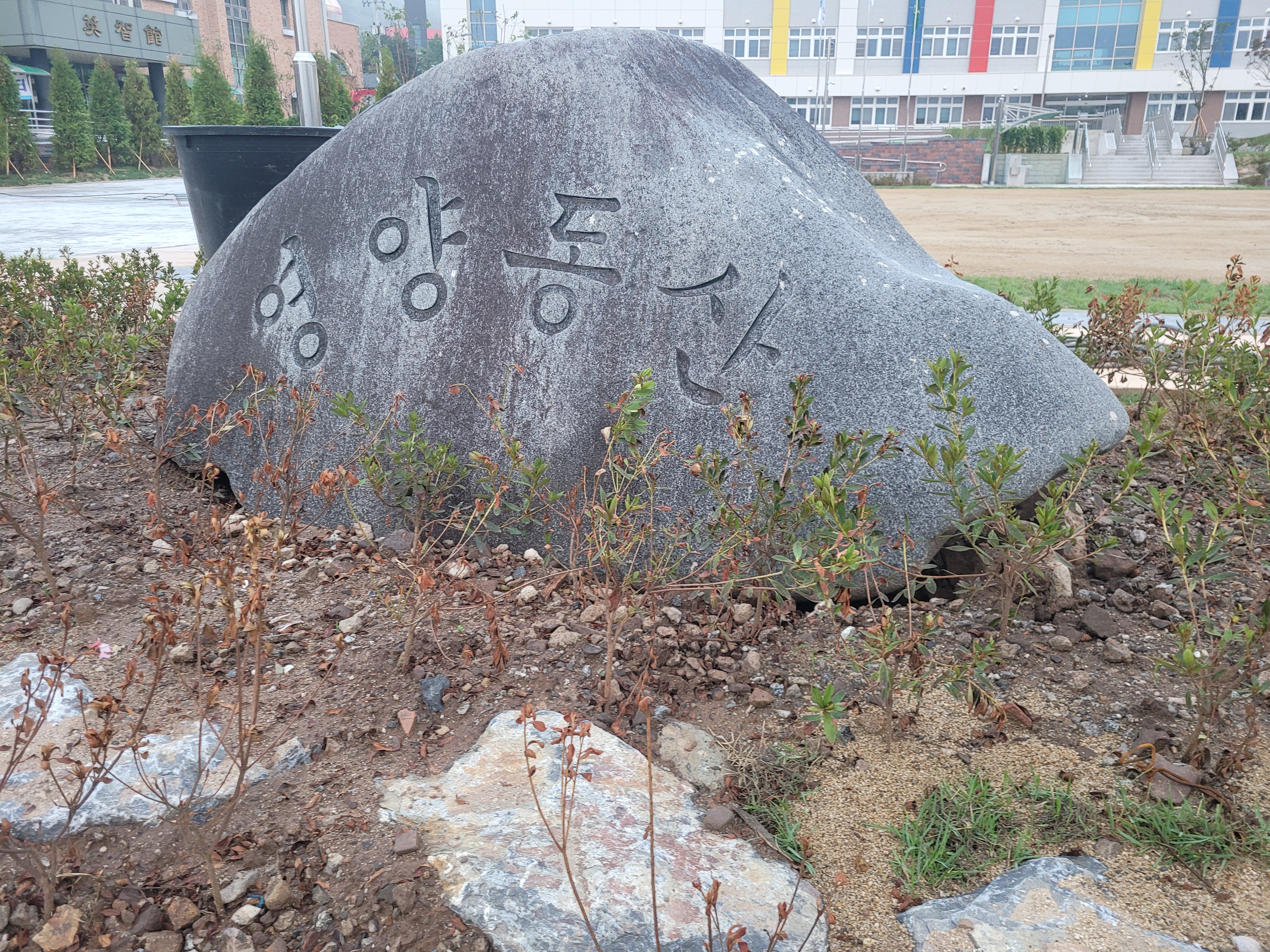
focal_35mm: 26
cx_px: 635
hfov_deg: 67.3
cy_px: 476
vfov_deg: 53.1
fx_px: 954
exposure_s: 1/120
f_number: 1.8
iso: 125
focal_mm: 5.4
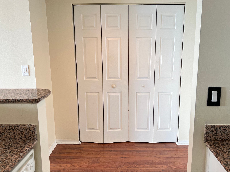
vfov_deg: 44.2
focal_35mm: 32
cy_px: 83
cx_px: 125
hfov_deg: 56.7
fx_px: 213
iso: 100
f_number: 1.5
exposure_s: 1/120
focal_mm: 5.7
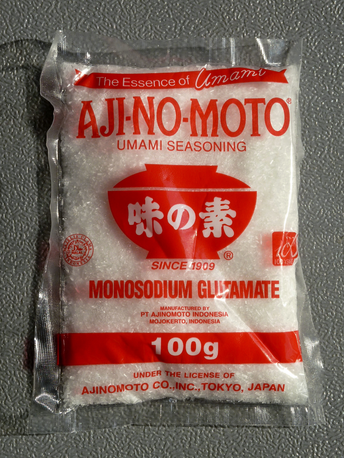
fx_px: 1471
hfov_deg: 13.3
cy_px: 229
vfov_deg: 17.7
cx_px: 172
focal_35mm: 111
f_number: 6.3
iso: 100
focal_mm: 18.2
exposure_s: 1/500
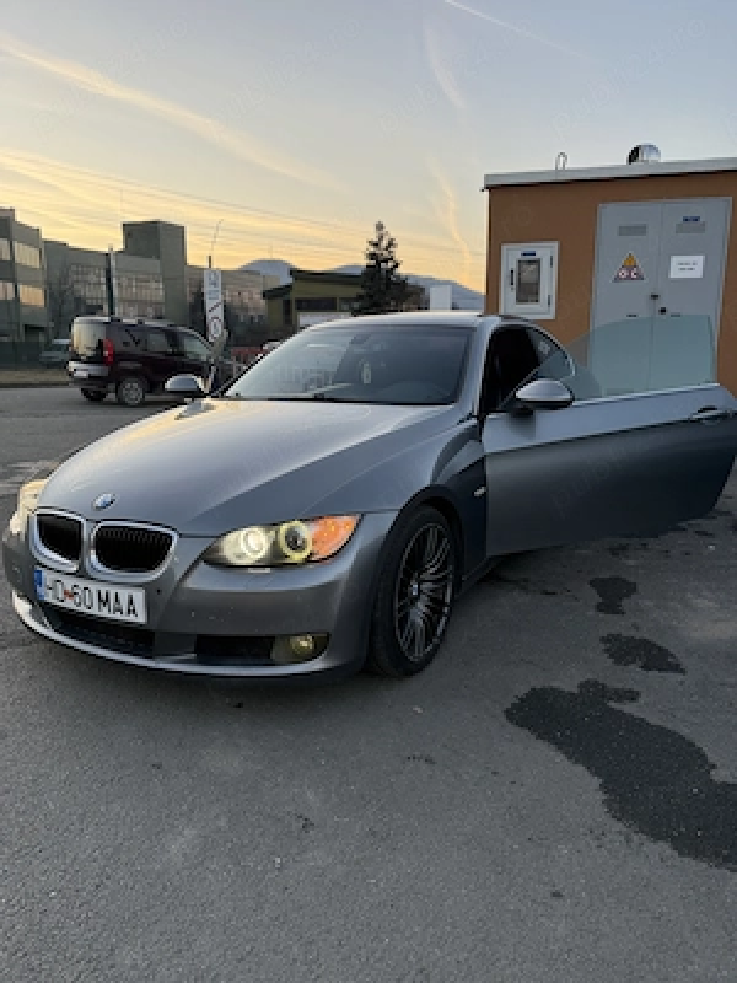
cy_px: 492
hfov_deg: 56.8
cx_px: 368
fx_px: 681
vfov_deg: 71.6
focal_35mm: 24
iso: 100
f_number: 1.78
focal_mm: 6.76
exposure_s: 1/302
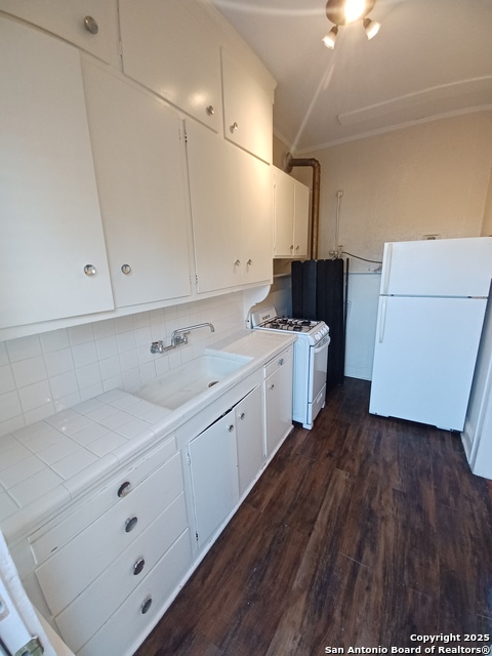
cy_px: 328
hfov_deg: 89.9
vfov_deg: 106.2
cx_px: 246
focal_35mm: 13
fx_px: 246
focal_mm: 1.42
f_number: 2.2
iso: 125
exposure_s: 1/60
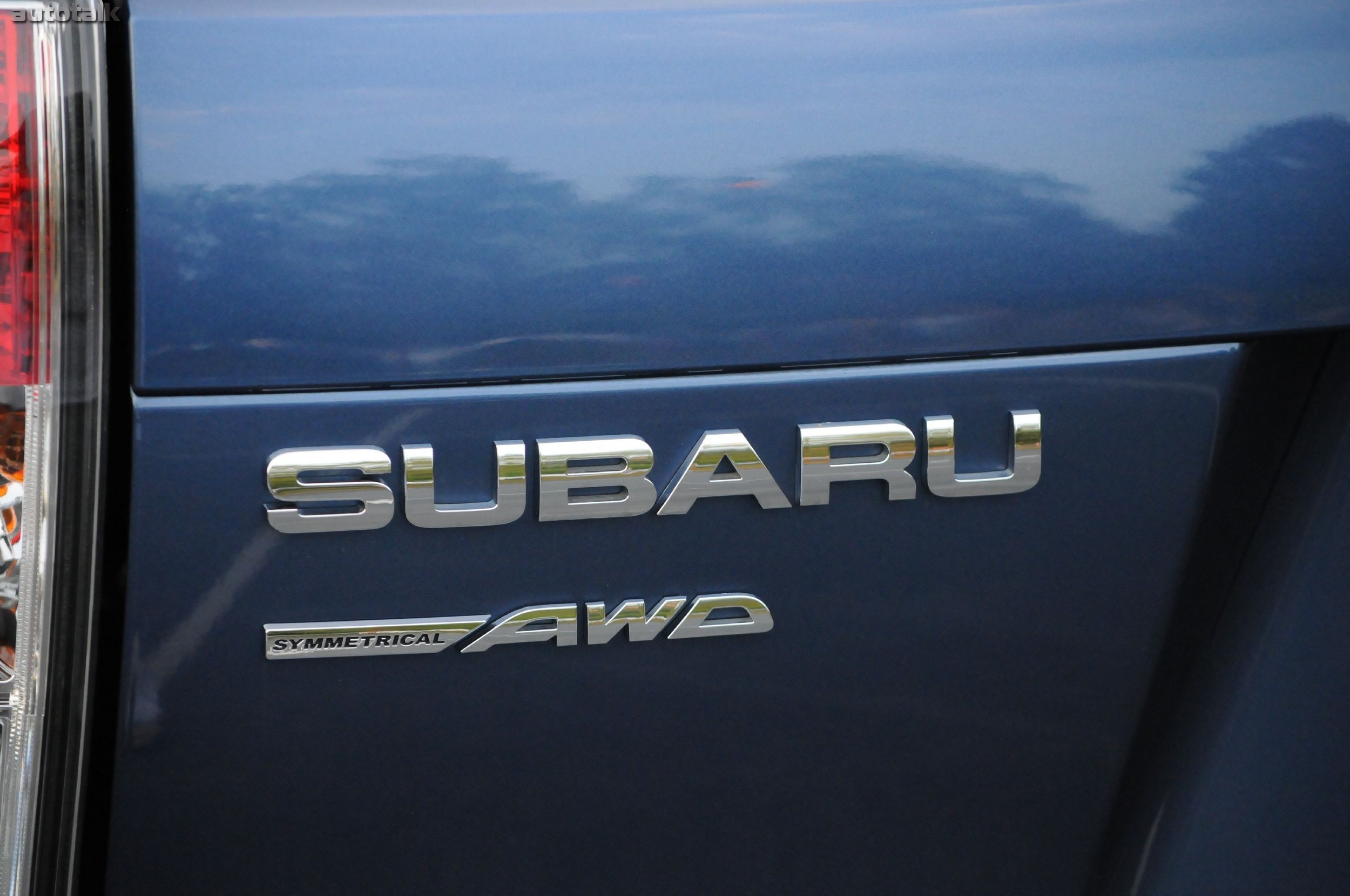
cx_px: 675
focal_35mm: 138
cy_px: 448
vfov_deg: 9.9
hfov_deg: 14.9
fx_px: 5169
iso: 2000
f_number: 5.6
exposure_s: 1/500
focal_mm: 92
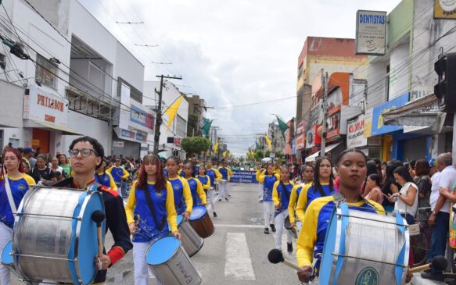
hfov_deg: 55.3
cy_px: 179
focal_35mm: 35
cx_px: 221
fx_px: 435
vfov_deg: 36.1
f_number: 11
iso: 200
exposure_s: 1/500
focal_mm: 18
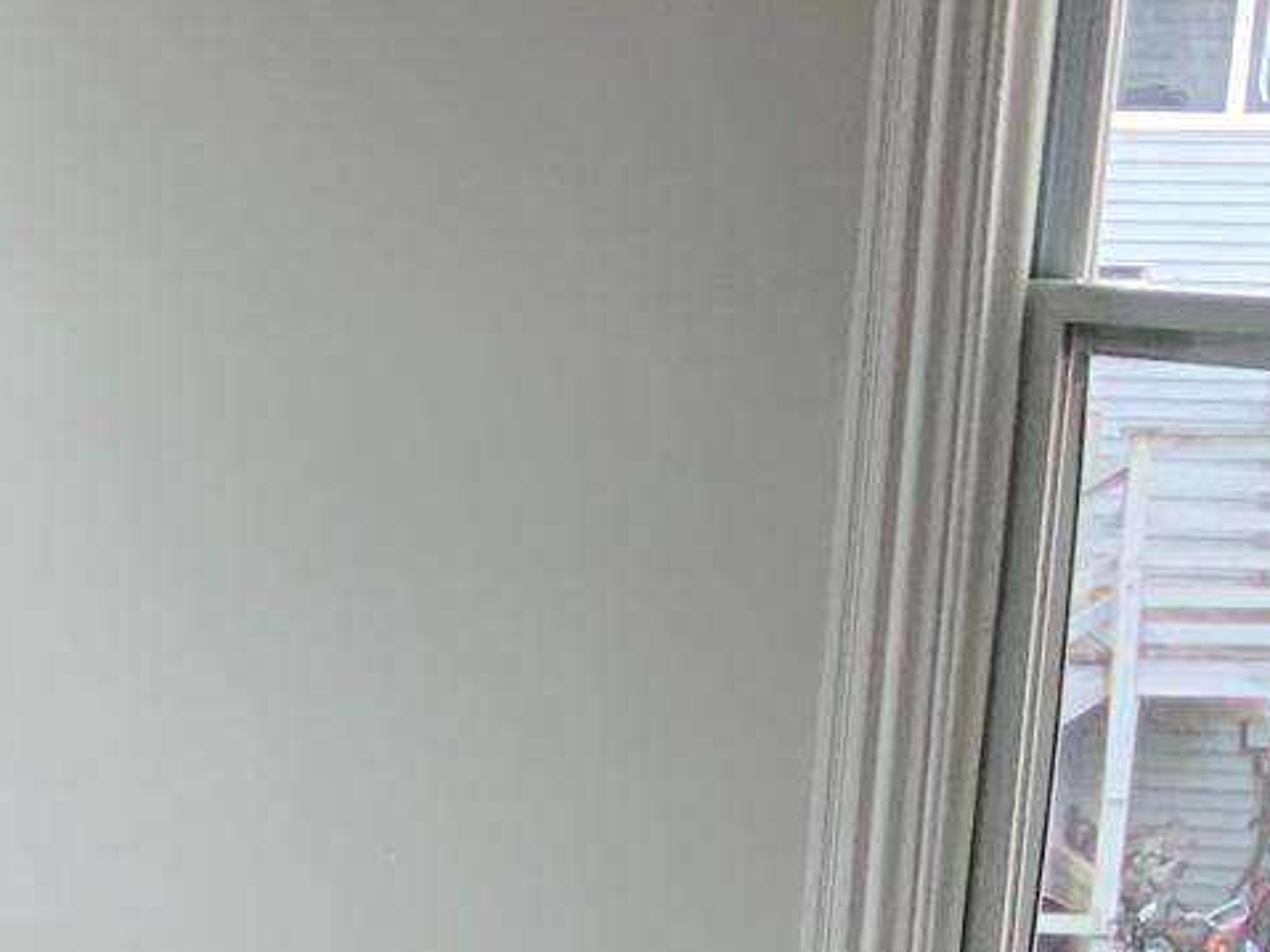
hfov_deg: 13.9
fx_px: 4548
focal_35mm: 124
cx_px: -1111
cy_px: 886
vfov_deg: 11.9
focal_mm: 3
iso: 64
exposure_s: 1/60
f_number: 1.8
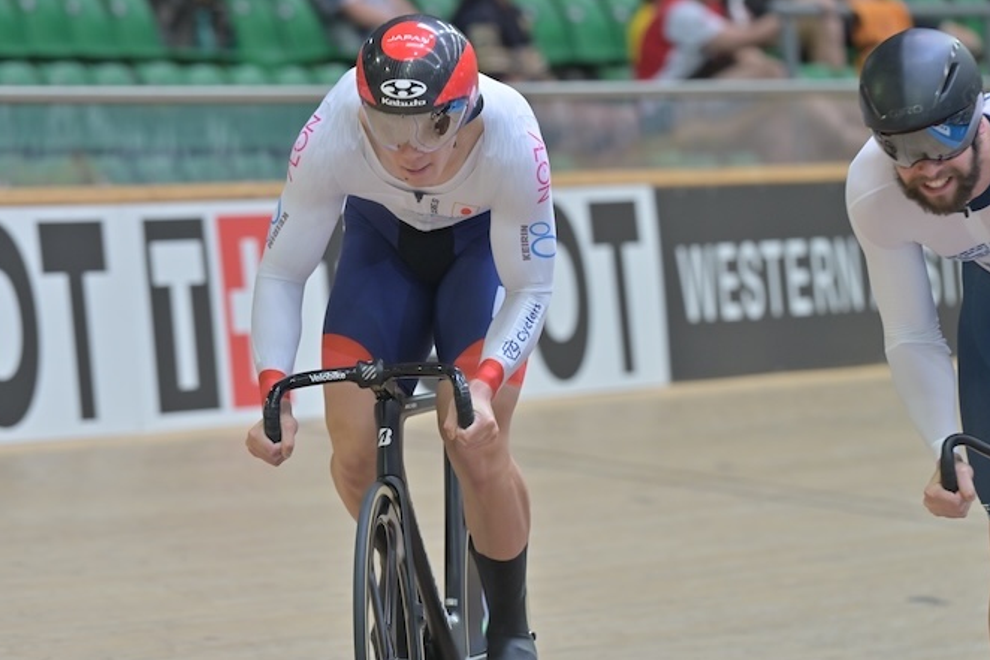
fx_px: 11959
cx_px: 455
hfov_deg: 4.7
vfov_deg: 3.2
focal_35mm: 435
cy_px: 373
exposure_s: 1/500
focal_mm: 360
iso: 1000
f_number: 6
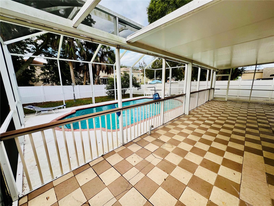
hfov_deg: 106.2
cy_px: 103
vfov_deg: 89.9
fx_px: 103
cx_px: 137
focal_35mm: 13
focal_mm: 1.57
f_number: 1.8
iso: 32
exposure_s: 1/260
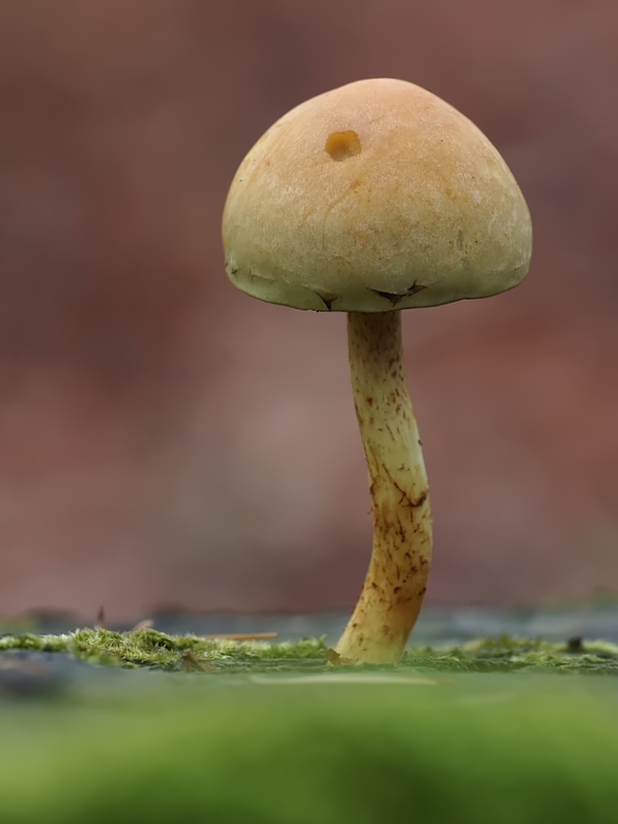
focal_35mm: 294
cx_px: 309
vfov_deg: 6.7
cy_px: 362
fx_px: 7000
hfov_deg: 5.1
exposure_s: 1/3
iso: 200
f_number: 10
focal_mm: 180
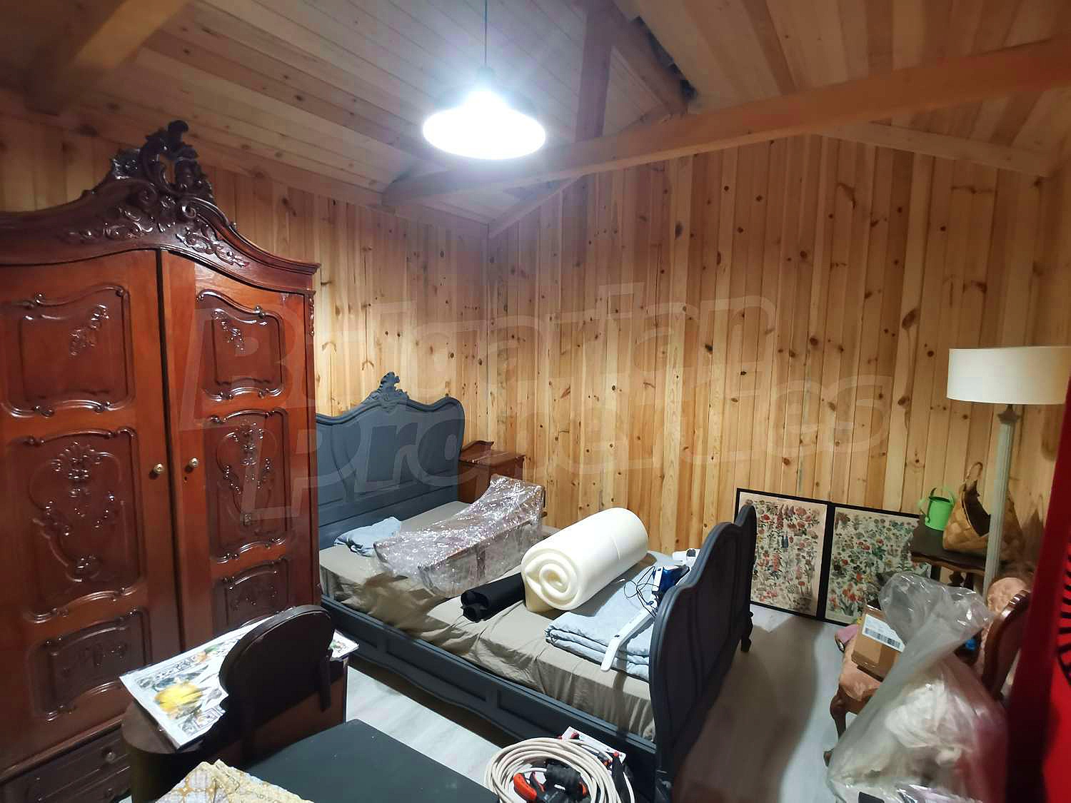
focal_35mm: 17
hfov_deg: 91.0
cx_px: 536
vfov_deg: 74.7
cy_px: 402
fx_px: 526
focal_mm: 2.23
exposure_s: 1/16.7
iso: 640
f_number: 2.2
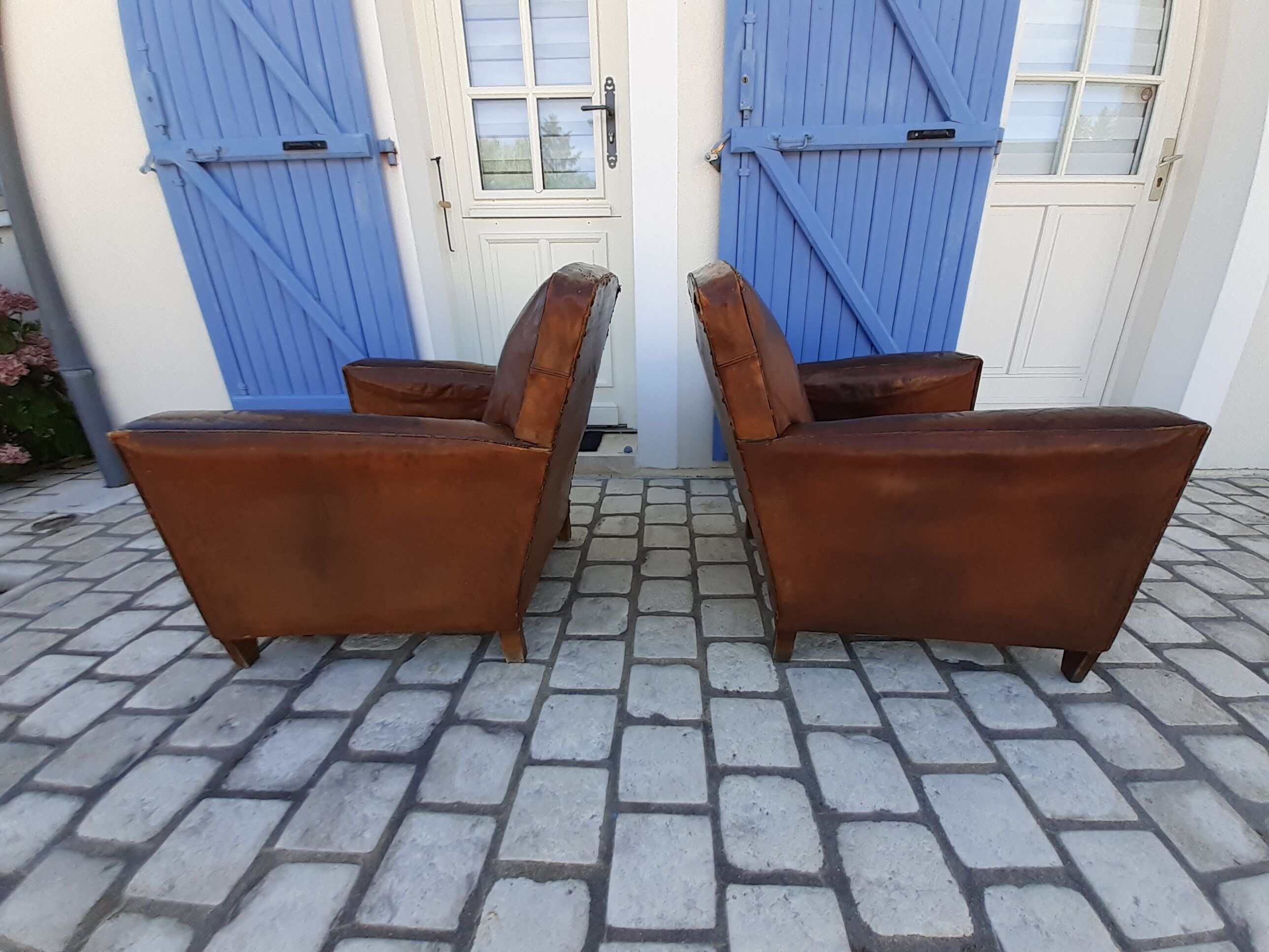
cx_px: 634
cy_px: 476
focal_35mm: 13
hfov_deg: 106.2
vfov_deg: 89.9
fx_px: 477
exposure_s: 1/311
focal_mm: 1.13
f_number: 2.2
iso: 40
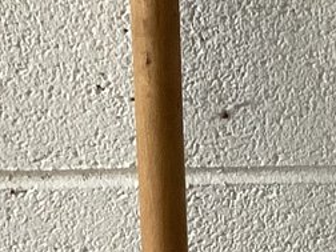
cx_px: 333
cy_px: 138
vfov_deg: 8.0
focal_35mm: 186
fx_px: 1805
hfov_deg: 10.5
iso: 200
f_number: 2.4
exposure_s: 1/60
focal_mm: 3.3
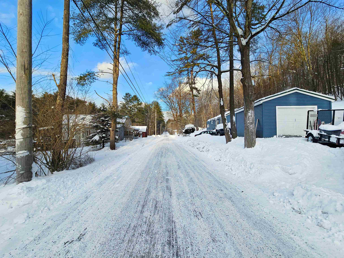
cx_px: 172
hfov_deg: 106.2
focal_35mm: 13
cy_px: 129
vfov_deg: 89.9
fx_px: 129
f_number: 2.2
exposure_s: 1/536
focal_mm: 2.2
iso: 50
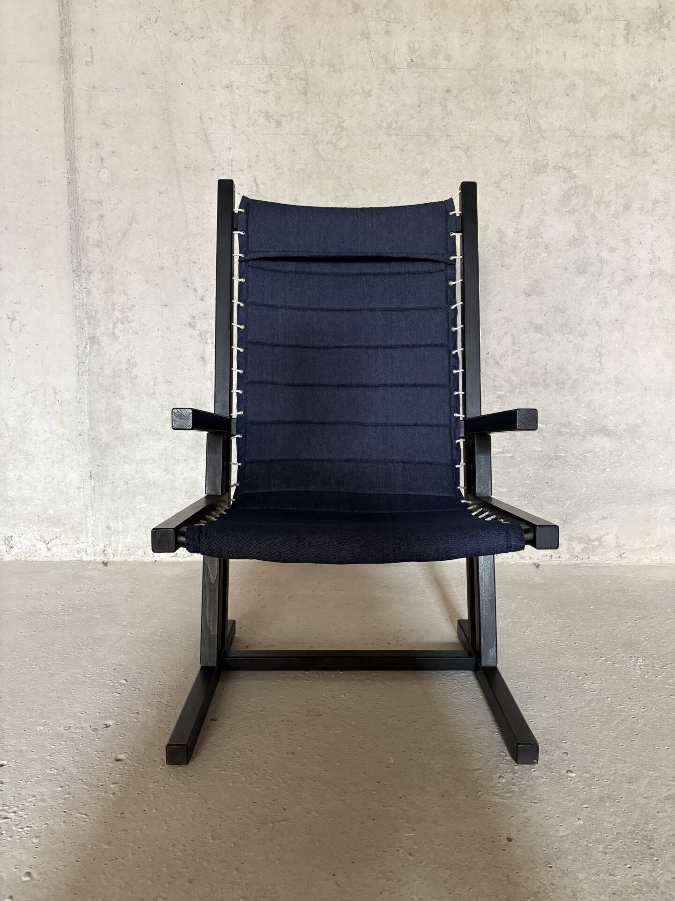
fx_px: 676
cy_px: 450
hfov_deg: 53.1
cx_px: 338
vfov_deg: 67.3
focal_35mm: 26
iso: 320
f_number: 1.6
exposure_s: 1/50
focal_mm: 5.96
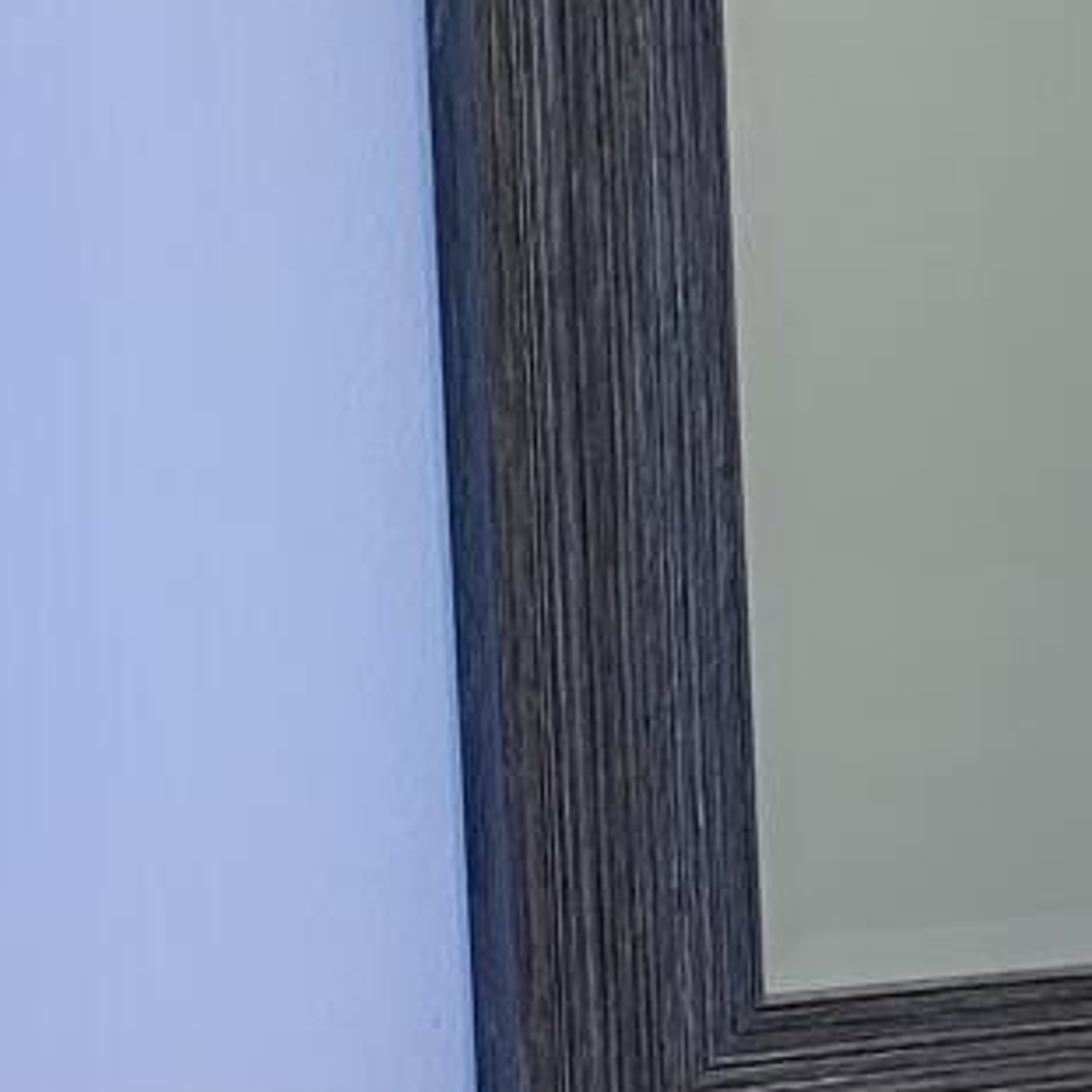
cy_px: 1057
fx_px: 5282
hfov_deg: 10.7
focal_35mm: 148
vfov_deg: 11.7
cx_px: 2237
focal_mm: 4.25
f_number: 1.8
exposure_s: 1/120
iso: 80
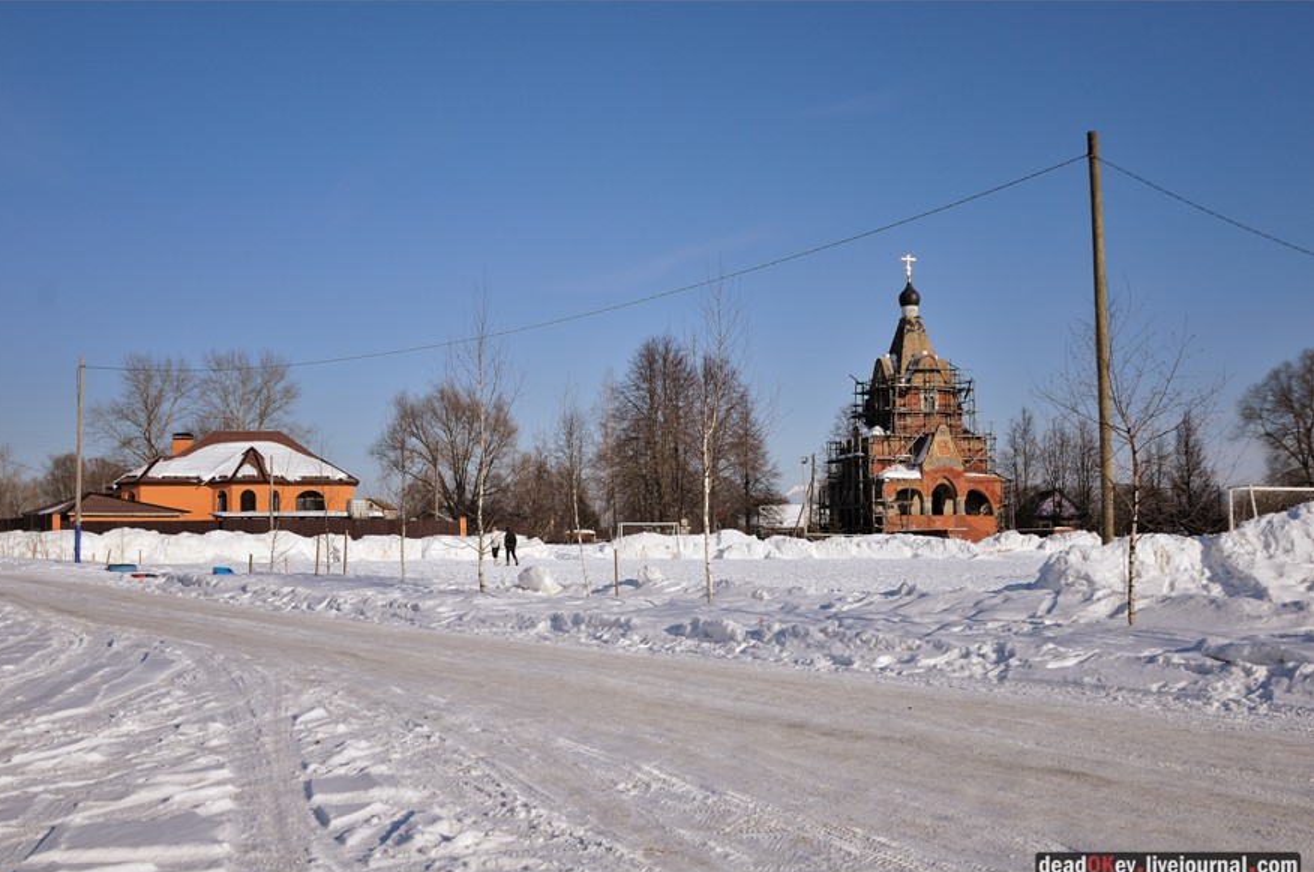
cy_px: 447
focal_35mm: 37
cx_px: 640
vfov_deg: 35.8
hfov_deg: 52.0
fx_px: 1348
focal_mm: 24
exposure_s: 1/800
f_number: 7.1
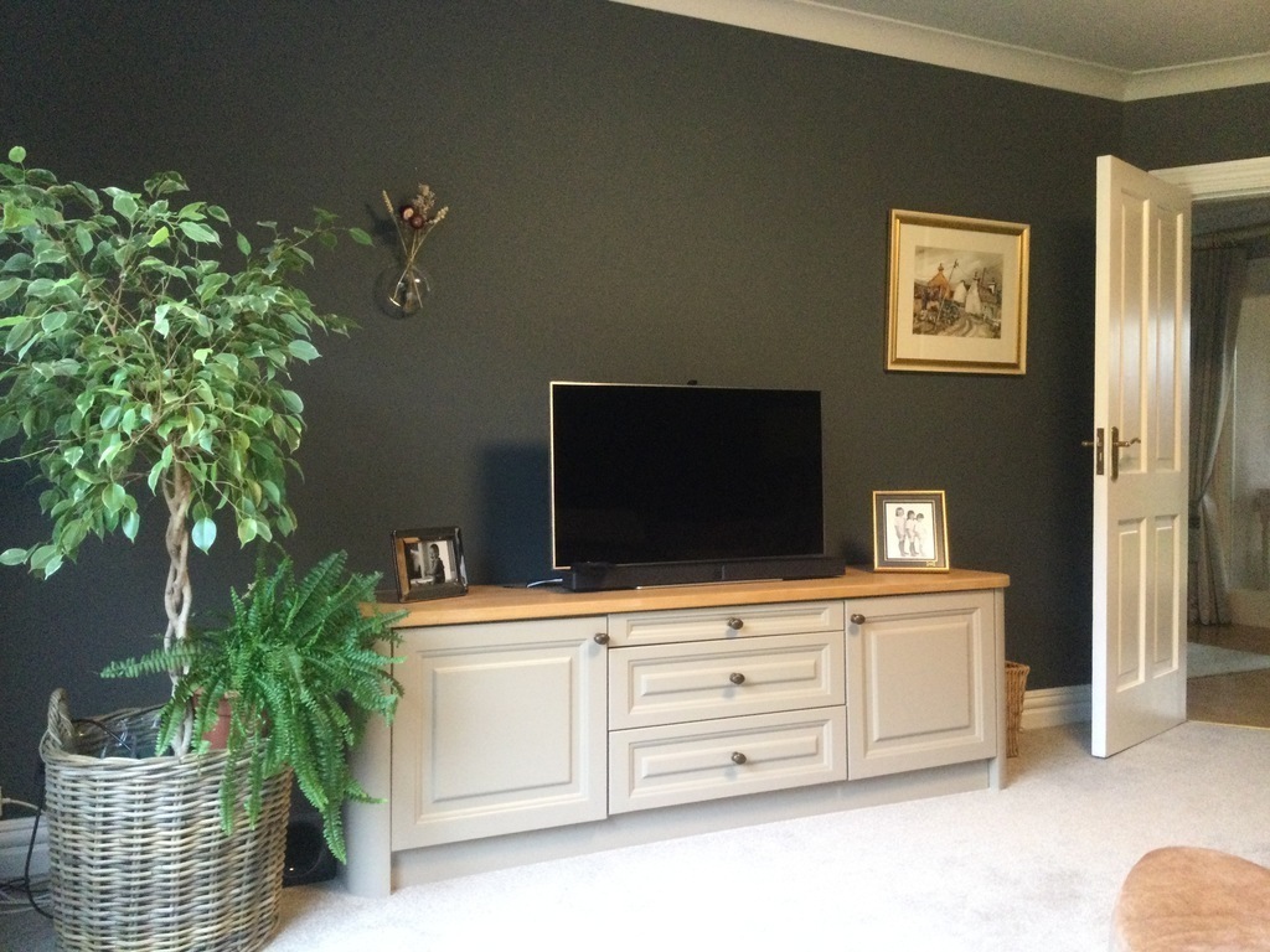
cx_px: 635
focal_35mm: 31
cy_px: 476
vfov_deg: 45.4
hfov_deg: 58.4
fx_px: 1137
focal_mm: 3.3
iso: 200
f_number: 2.4
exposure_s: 1/25
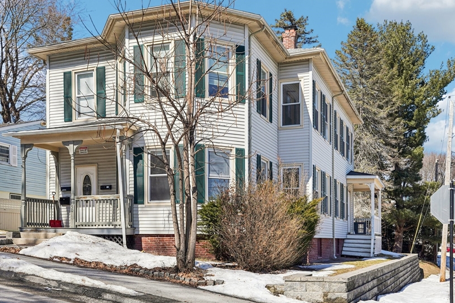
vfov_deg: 34.9
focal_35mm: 38
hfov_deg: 50.6
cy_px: 125
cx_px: 201
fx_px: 480
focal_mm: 30
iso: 100
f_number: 8
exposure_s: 1/250
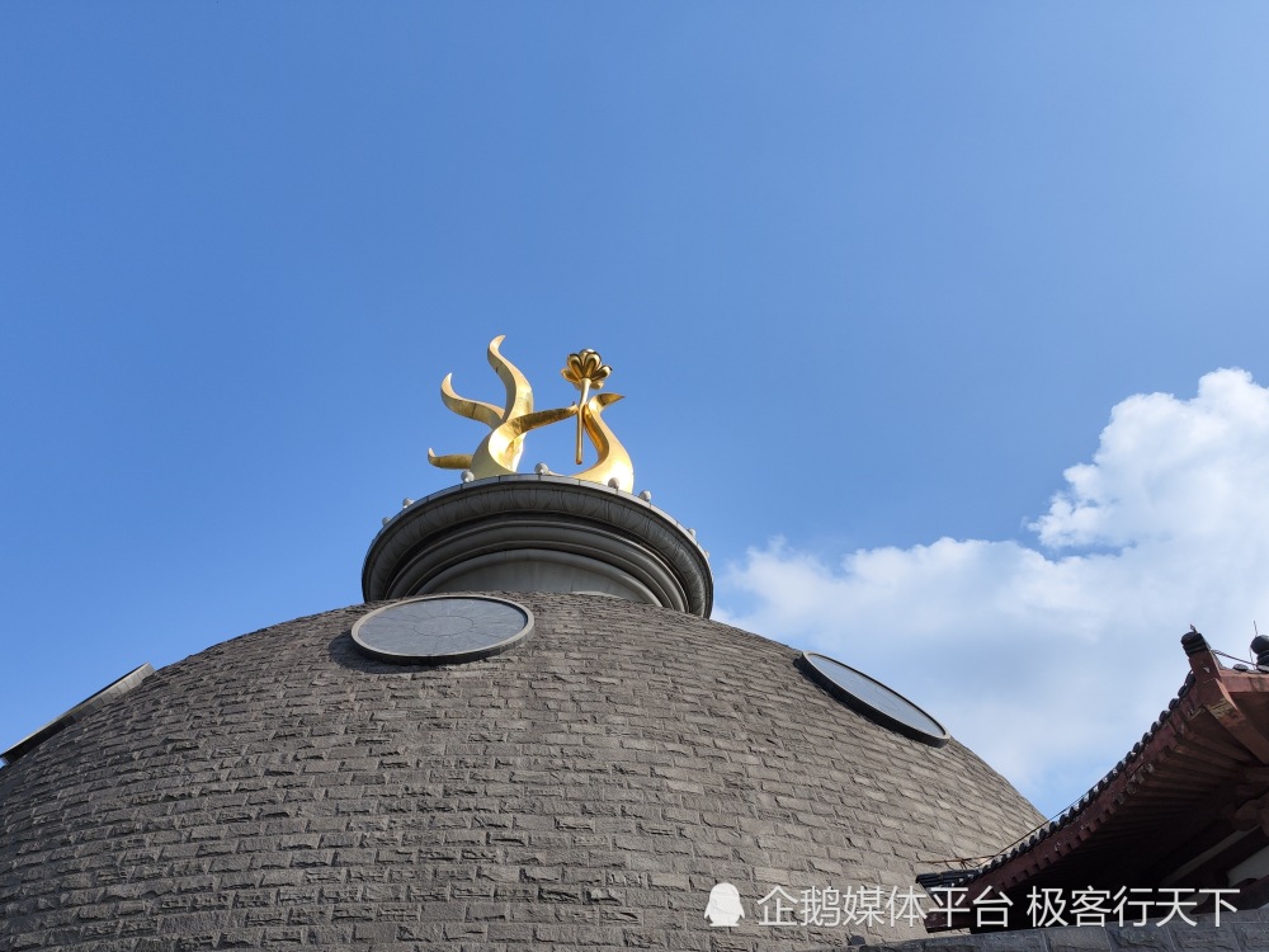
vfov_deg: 56.8
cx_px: 634
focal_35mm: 24
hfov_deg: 71.6
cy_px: 476
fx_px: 880
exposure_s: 1/4180
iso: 50
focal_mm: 6.92
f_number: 1.9
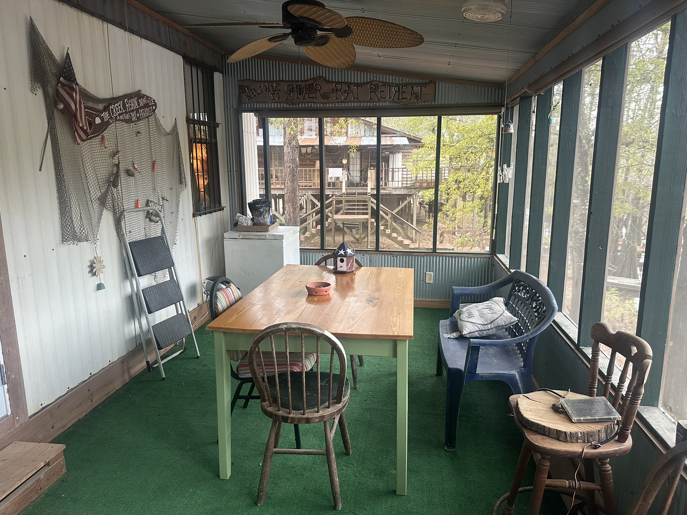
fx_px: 476
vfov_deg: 56.8
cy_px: 258
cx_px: 344
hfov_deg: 71.6
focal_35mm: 24
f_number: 1.78
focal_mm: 6.86
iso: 250
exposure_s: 1/60
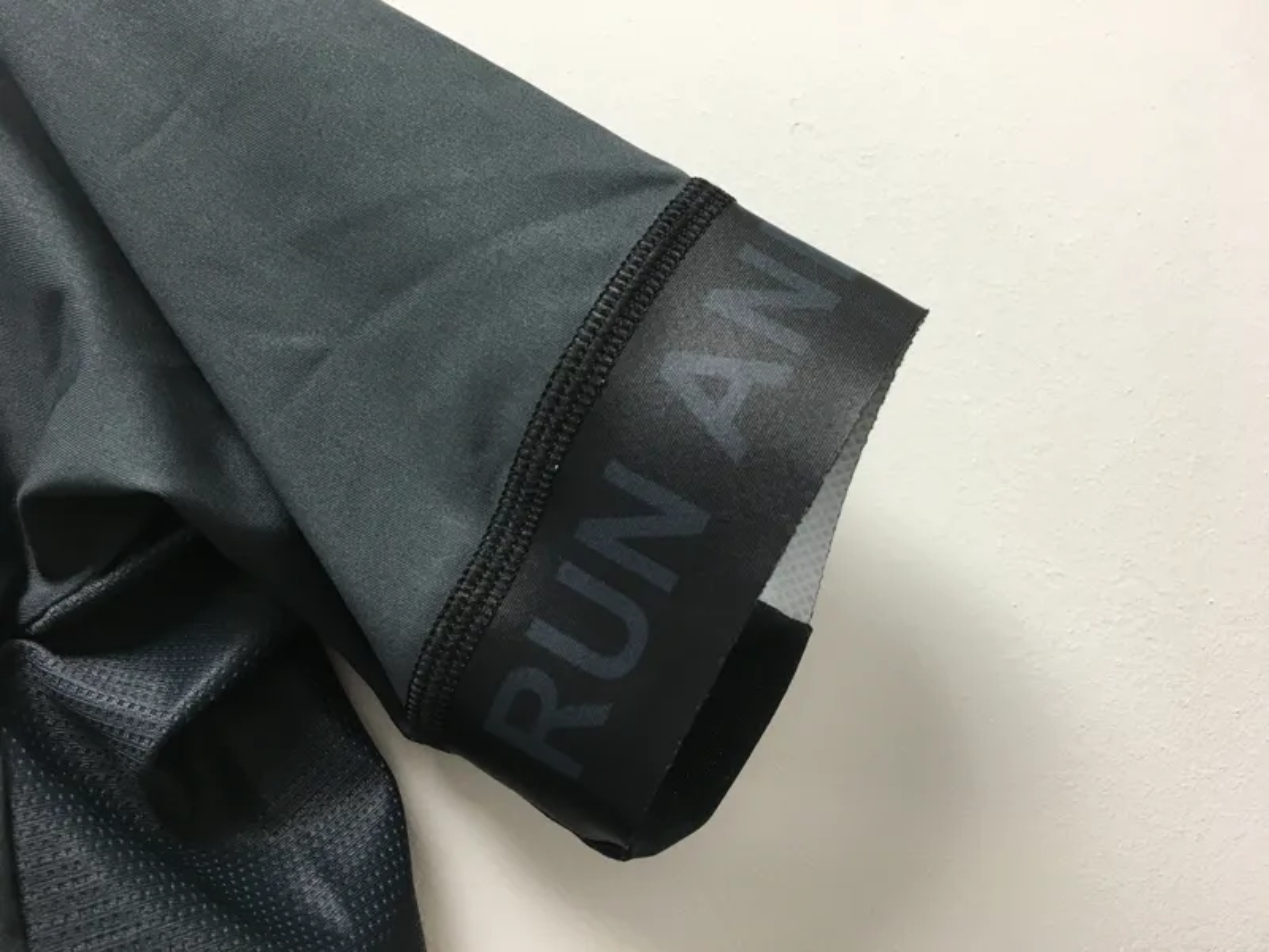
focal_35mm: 29
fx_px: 1063
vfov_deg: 48.2
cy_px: 476
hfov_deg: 61.7
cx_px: 634
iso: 50
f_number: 2.2
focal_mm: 4.15
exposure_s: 1/33
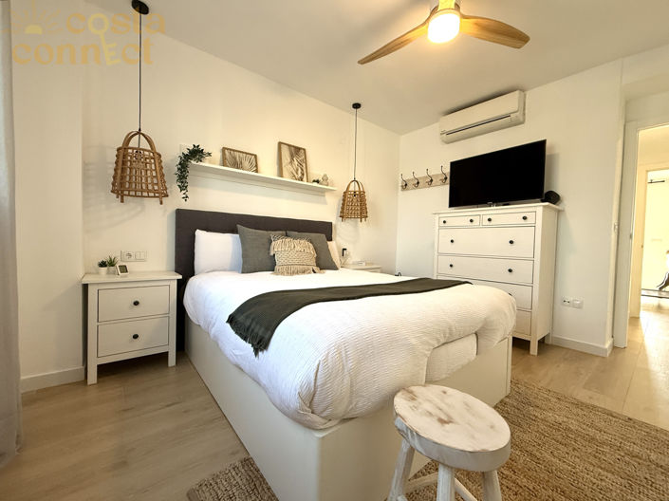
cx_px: 334
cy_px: 250
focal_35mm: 14
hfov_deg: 102.1
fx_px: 270
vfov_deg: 85.6
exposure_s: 1/100
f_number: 2.2
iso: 200
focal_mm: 2.22
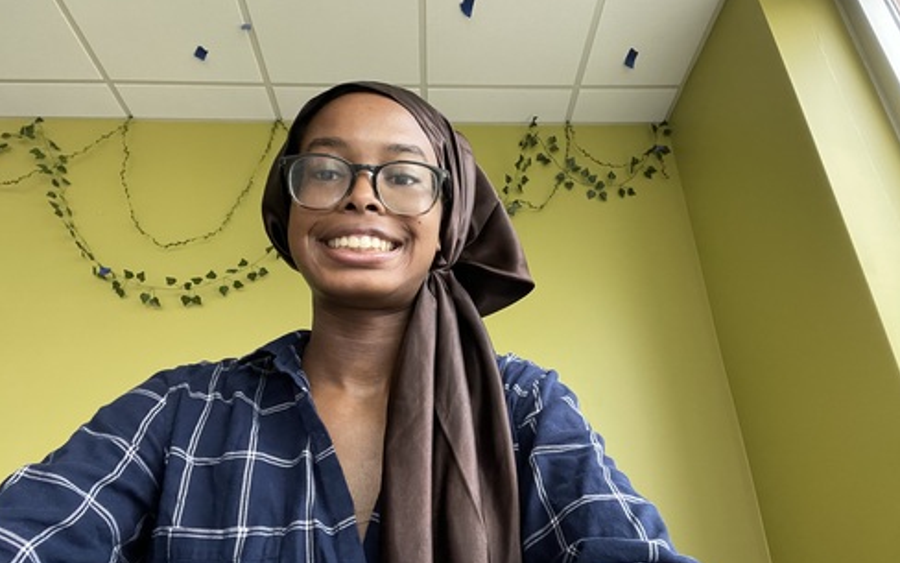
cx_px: 446
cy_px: 252
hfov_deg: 72.5
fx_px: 613
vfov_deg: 49.2
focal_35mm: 25
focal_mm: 2.71
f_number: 2.2
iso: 400
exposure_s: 1/55
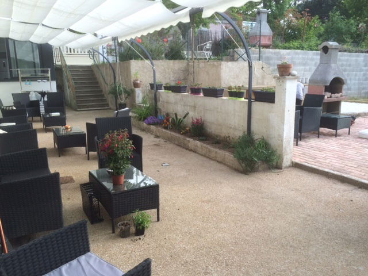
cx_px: 184
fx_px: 308
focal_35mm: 29
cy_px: 138
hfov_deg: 61.7
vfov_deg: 48.2
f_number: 2.2
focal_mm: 4.15
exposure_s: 1/270
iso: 32
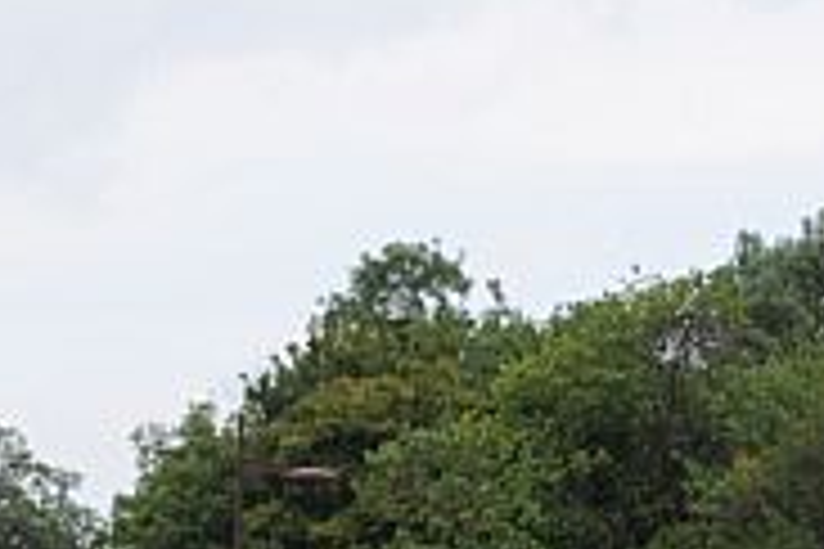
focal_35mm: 157
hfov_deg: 12.3
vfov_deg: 8.4
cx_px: -477
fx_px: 3593
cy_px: 992
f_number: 6.3
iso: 200
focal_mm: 24
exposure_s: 1/160
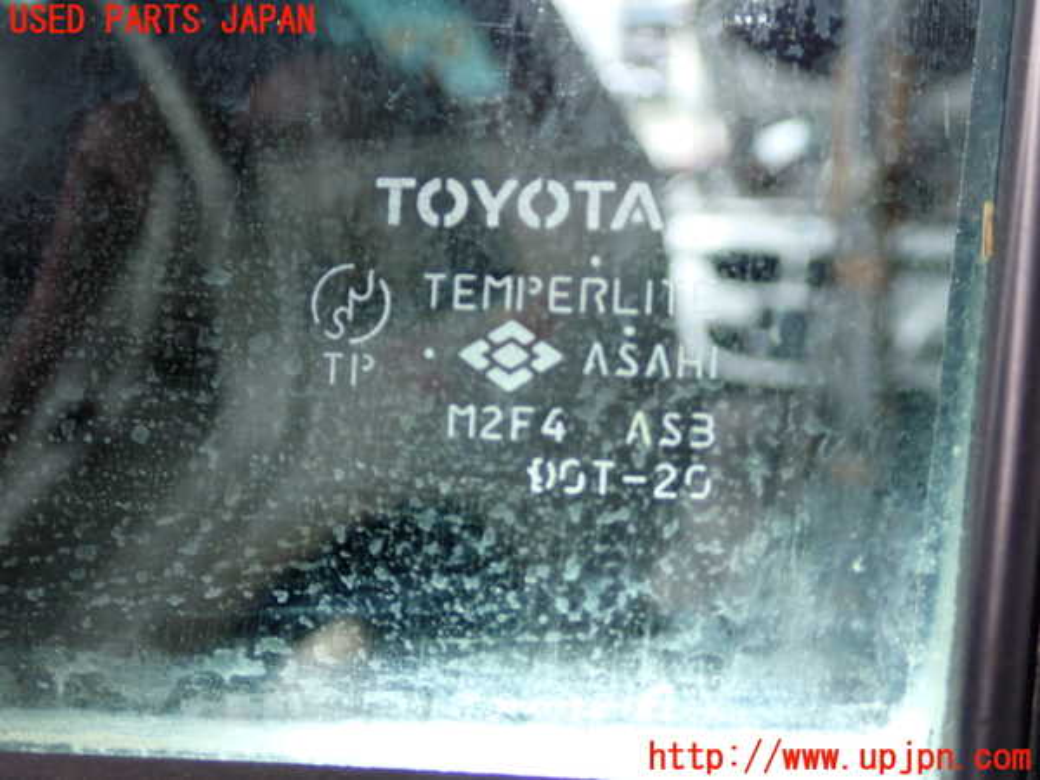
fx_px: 1232
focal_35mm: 41
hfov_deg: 45.8
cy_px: 390
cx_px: 520
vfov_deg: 35.1
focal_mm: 7.31
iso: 200
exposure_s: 1/40
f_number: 2.8
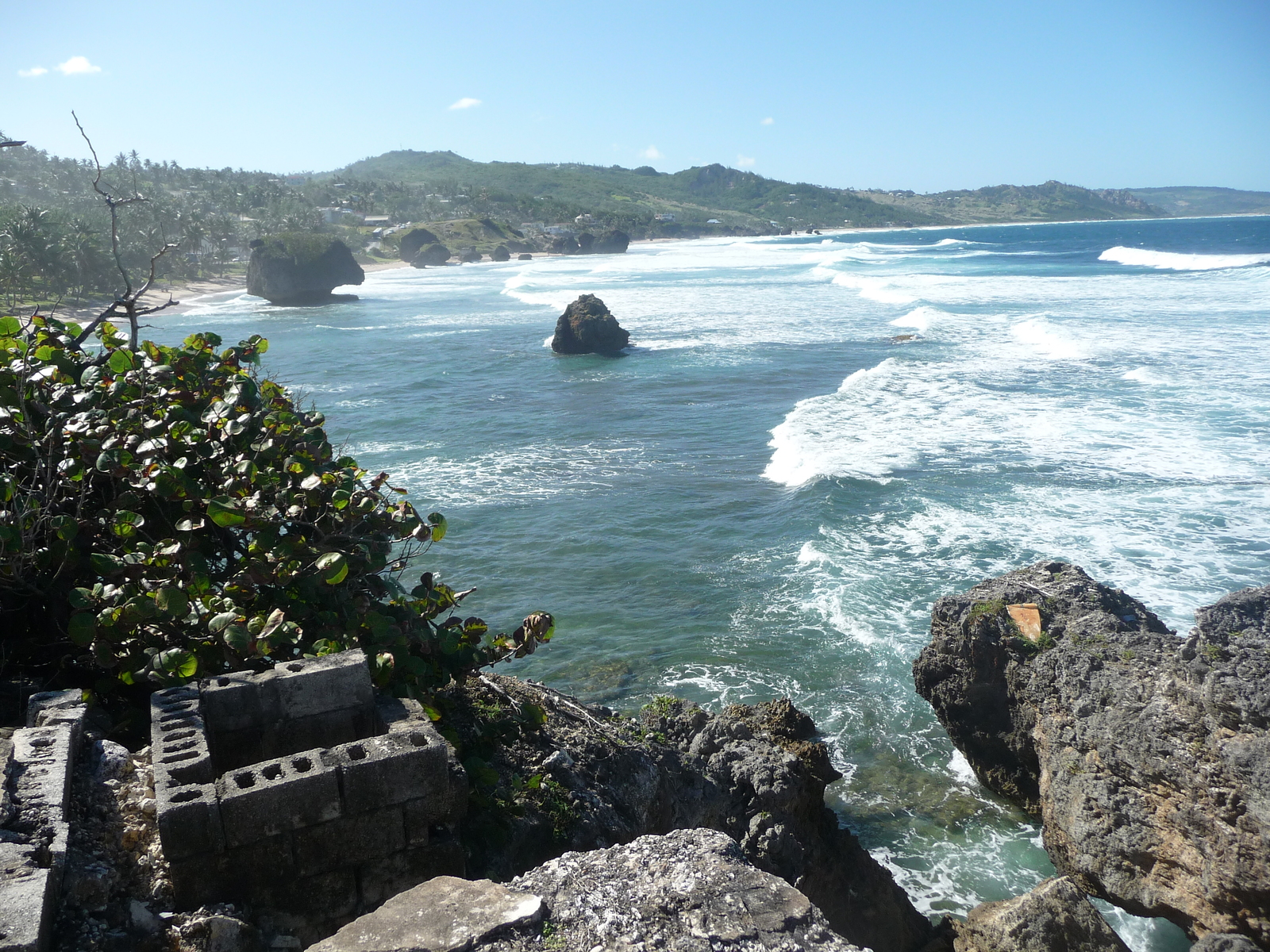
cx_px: 635
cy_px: 476
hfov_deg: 63.4
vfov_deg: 49.7
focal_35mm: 28
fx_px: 1027
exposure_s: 1/1000
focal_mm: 4.7
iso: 100
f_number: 3.3
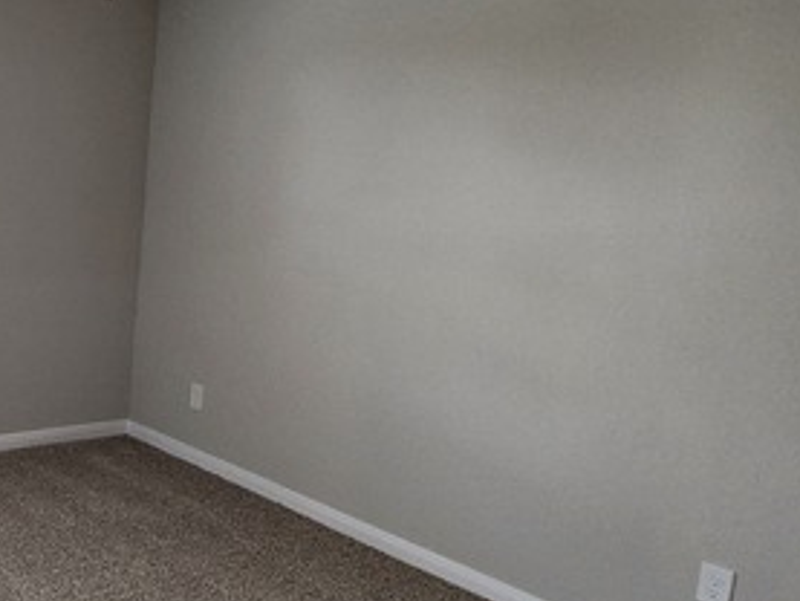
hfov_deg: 50.5
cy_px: 274
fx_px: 694
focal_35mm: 30
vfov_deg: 46.8
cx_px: 32
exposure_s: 1/60
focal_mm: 1.7
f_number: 2.2
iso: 160
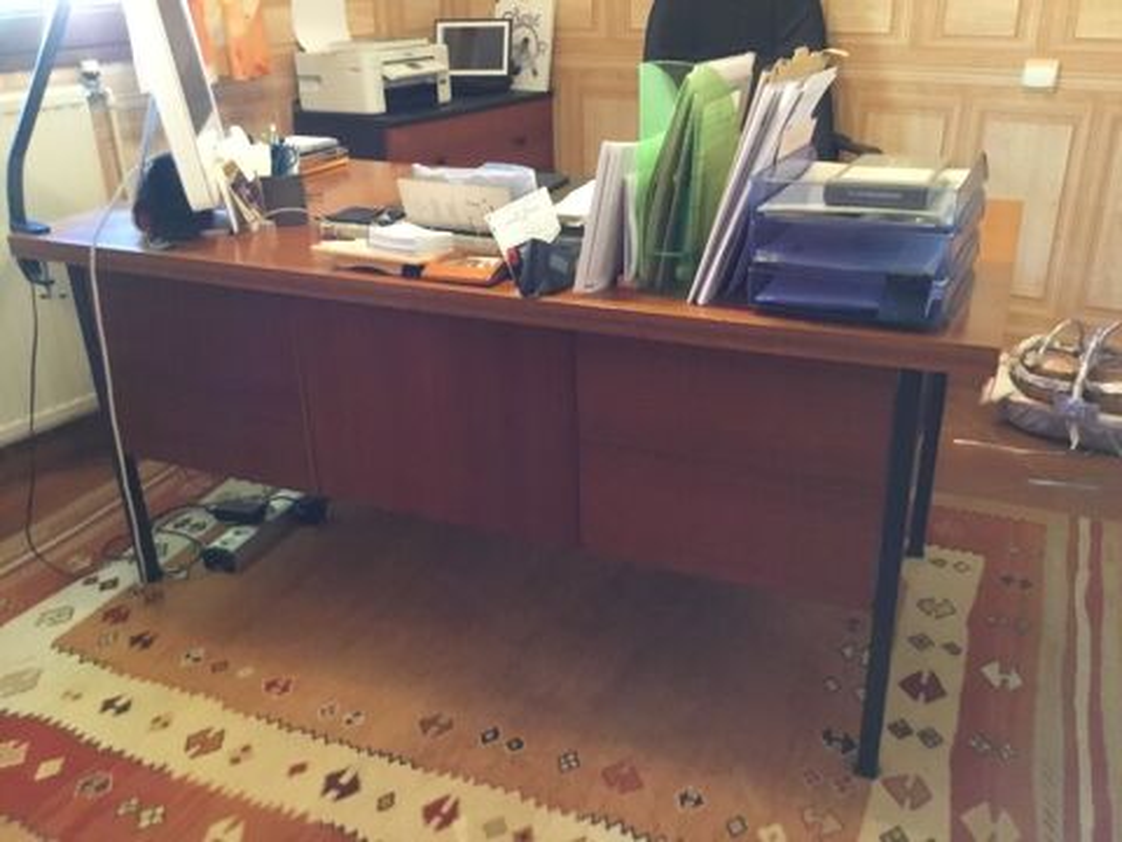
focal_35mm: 31
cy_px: 421
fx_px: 1005
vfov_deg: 45.4
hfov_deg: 58.4
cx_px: 561
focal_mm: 3.3
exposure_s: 1/17
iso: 320
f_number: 2.4
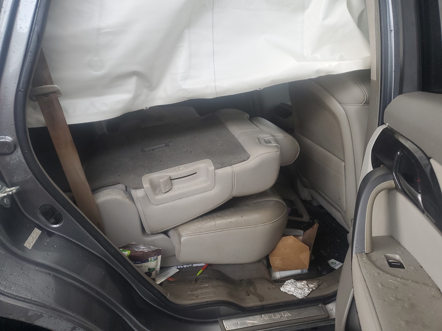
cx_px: 221
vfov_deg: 53.1
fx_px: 332
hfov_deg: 67.3
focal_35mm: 26
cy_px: 166
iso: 65
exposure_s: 1/60.2
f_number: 1.5
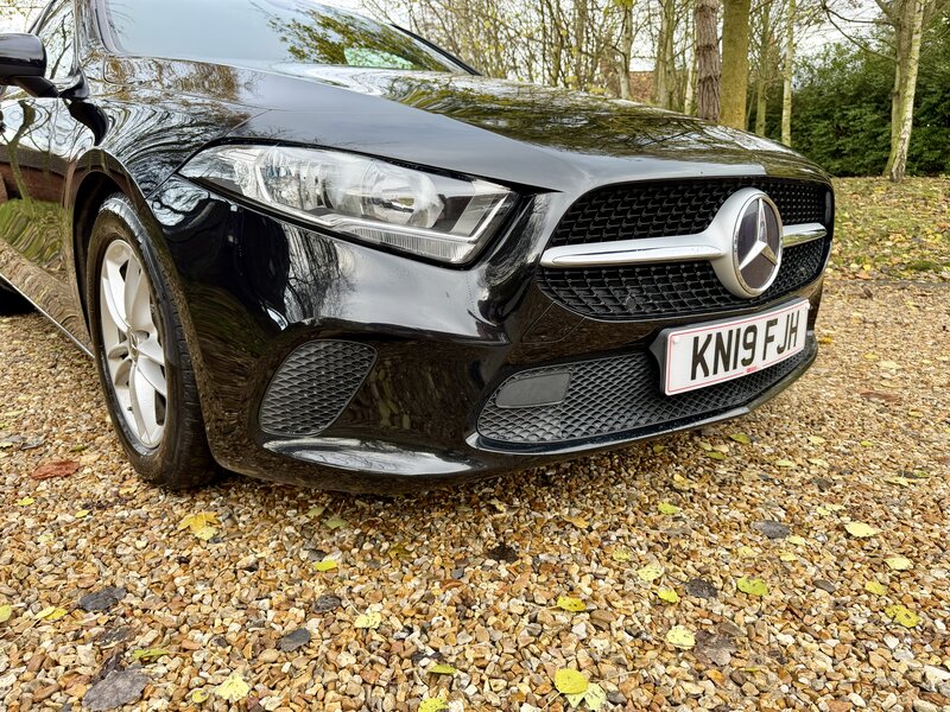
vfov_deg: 56.8
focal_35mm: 24
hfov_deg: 71.6
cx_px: 475
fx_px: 659
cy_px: 356
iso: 80
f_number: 1.78
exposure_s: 1/237
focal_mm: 6.76
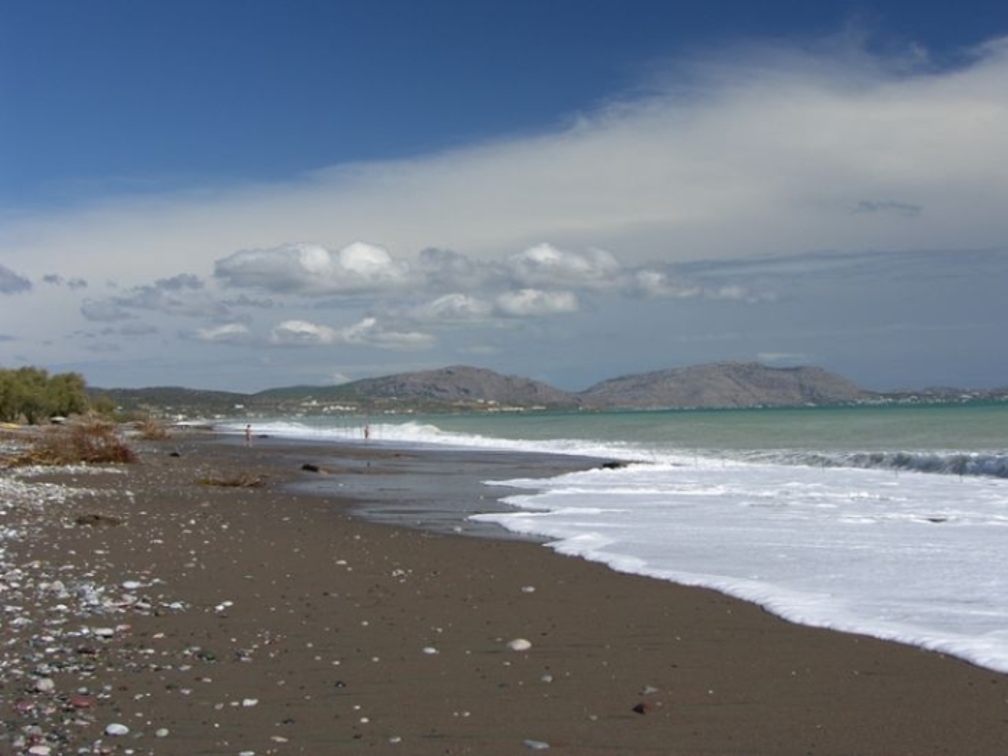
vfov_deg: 29.1
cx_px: 504
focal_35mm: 50
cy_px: 378
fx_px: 1456
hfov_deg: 38.2
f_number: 5
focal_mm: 12.9
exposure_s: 1/250
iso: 50
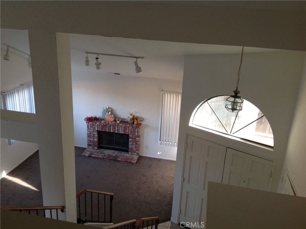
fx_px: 309
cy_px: 114
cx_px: 153
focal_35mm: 35
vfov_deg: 40.6
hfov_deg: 52.7
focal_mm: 4.28
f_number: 2.4
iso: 50
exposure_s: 1/24
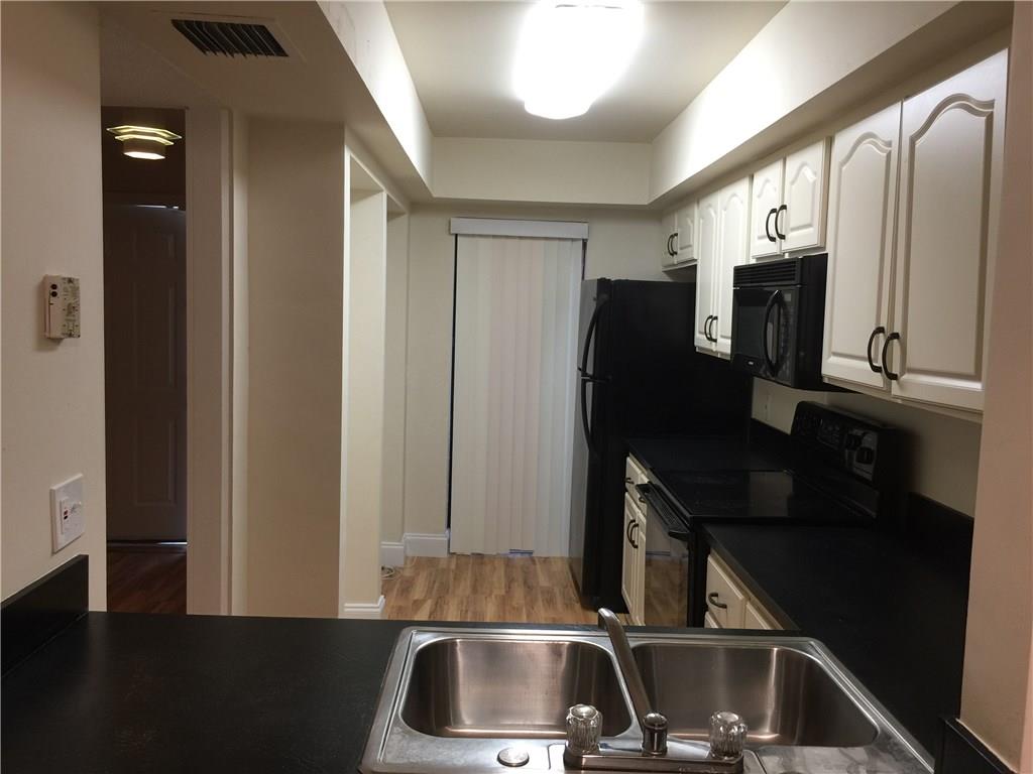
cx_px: 516
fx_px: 865
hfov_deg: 61.7
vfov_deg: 48.2
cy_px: 387
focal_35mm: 29
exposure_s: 1/15
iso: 32
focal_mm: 4.15
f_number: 2.2
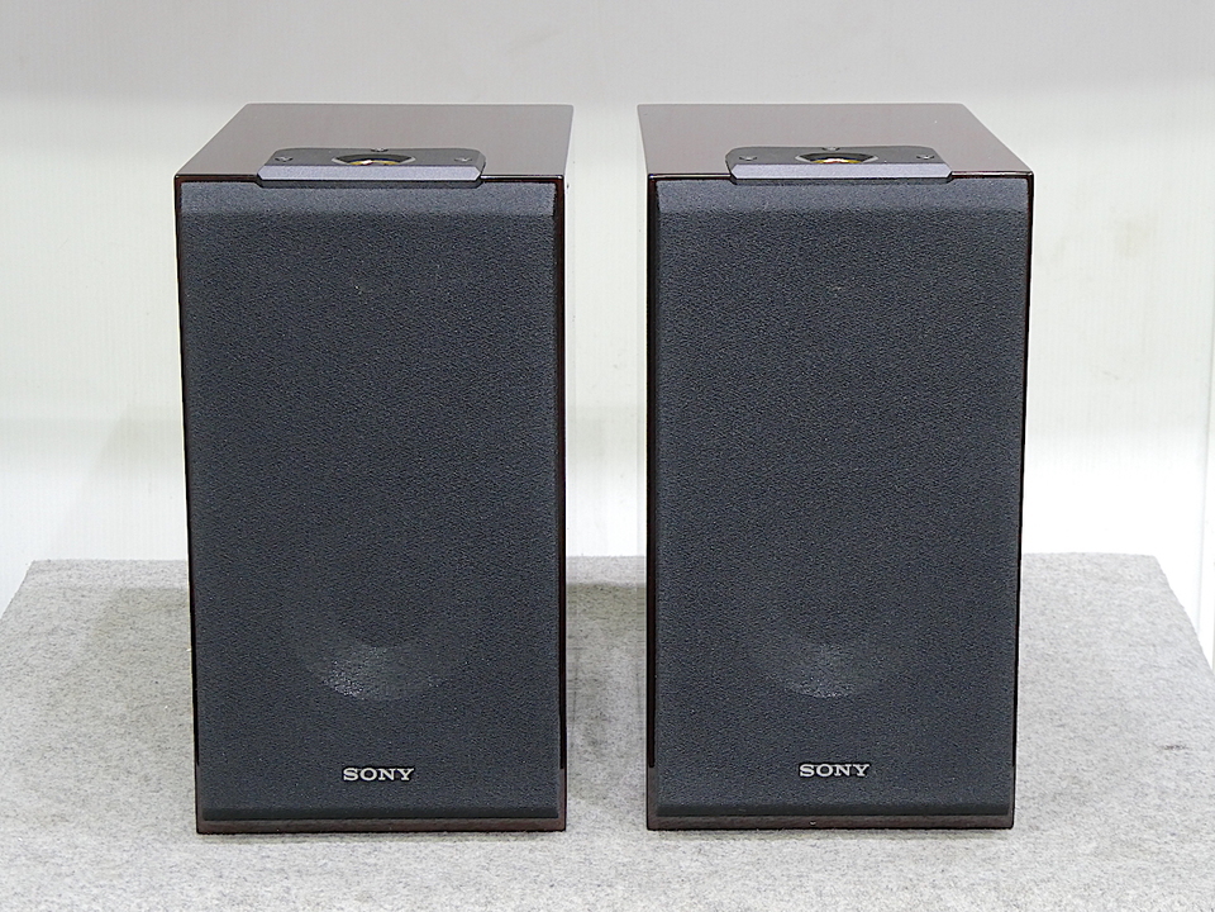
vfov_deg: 18.7
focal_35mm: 79
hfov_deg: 24.7
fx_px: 2773
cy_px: 456
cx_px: 608
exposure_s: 1/6
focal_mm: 14.1
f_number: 4.7
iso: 200
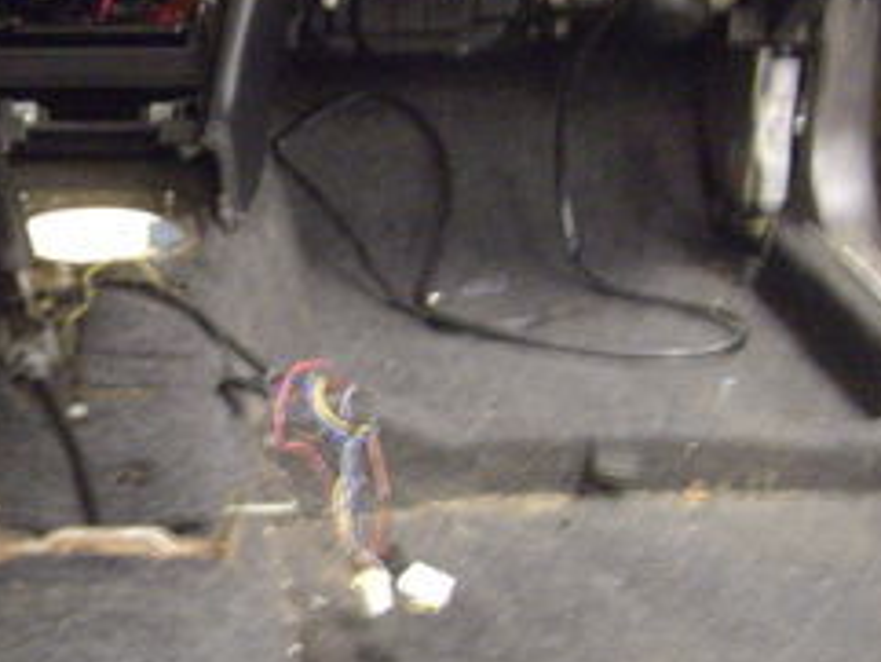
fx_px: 2572
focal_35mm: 101
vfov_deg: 14.6
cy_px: 413
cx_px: -29
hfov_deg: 18.8
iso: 400
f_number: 2.8
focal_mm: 7.9
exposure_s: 1/5
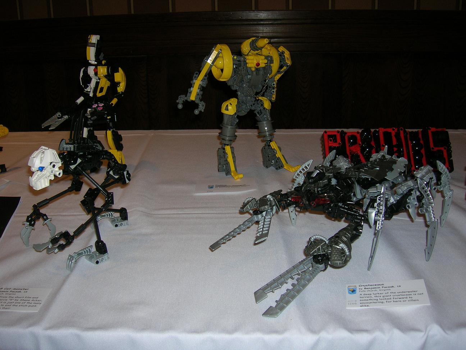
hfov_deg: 51.4
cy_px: 175
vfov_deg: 39.7
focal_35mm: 36
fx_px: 485
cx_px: 233
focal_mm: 6
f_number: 2.9
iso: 50
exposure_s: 1/60.1
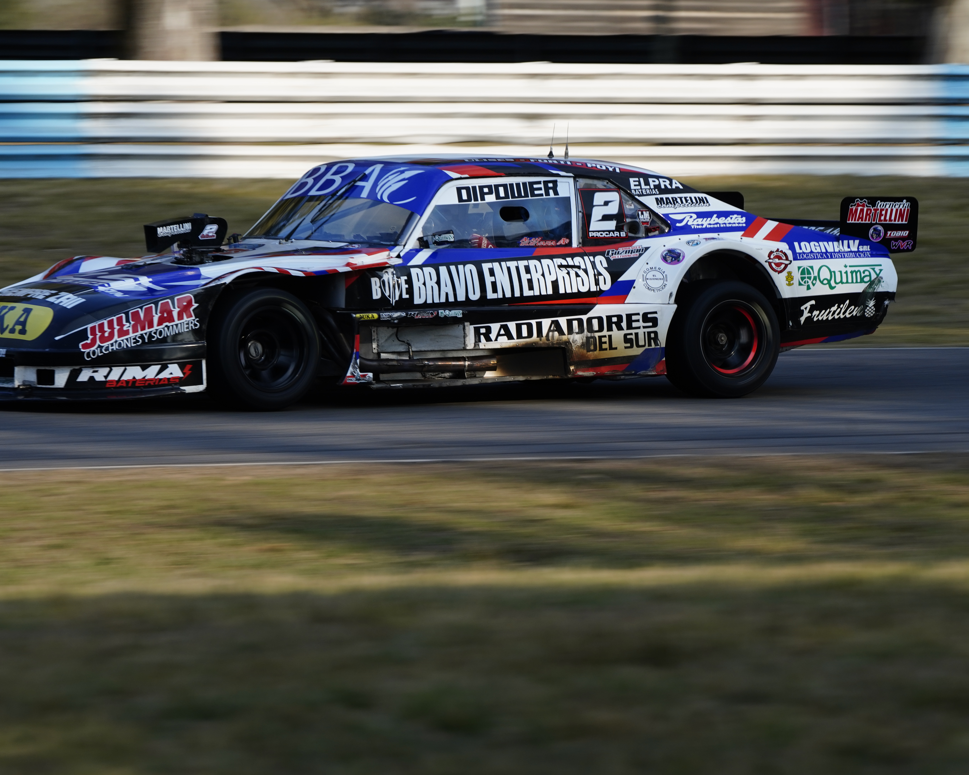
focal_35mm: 335
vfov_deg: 4.6
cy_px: 288
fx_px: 9607
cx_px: 497
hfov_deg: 5.8
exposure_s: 1/100
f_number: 11
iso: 320
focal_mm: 226
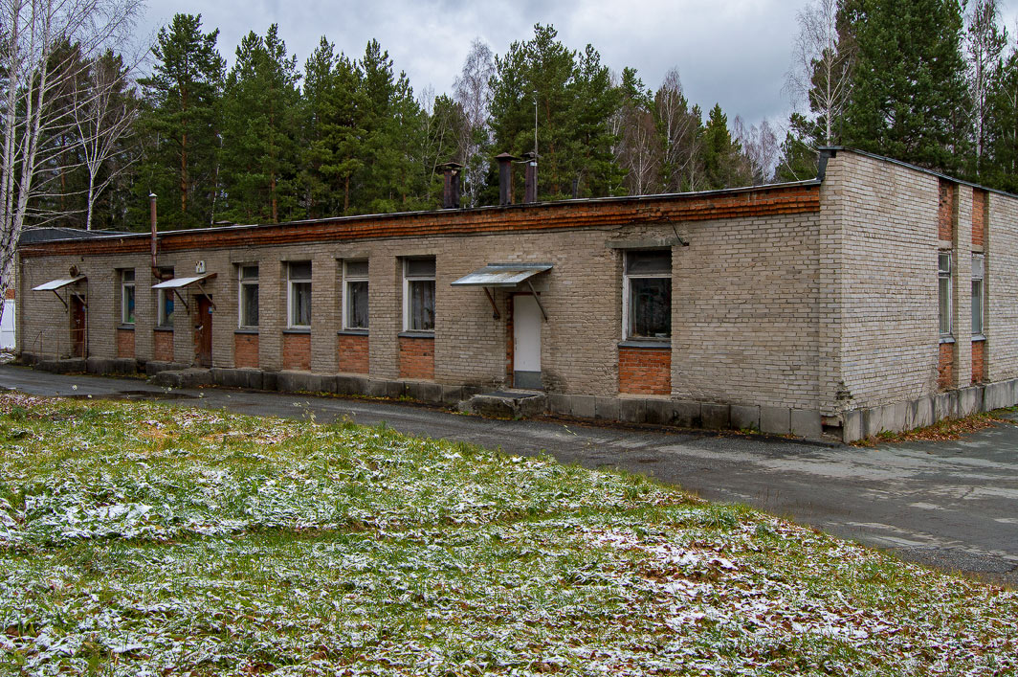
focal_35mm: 33
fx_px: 932
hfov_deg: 57.3
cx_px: 515
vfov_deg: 39.7
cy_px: 268
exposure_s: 1/200
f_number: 7.1
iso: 110
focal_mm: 18
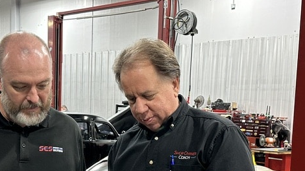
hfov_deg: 36.6
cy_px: 148
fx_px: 461
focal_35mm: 57
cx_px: 132
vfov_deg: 20.7
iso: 200
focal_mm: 6.86
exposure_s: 1/60
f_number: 1.78
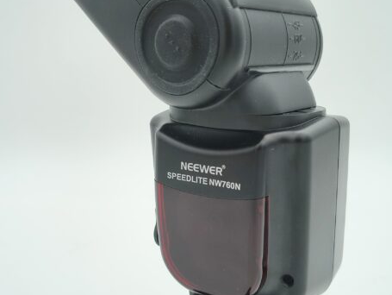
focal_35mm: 27
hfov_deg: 65.2
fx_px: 306
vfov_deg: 51.4
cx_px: 179
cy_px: 147
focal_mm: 5.56
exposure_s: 1/428
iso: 101
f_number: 1.8
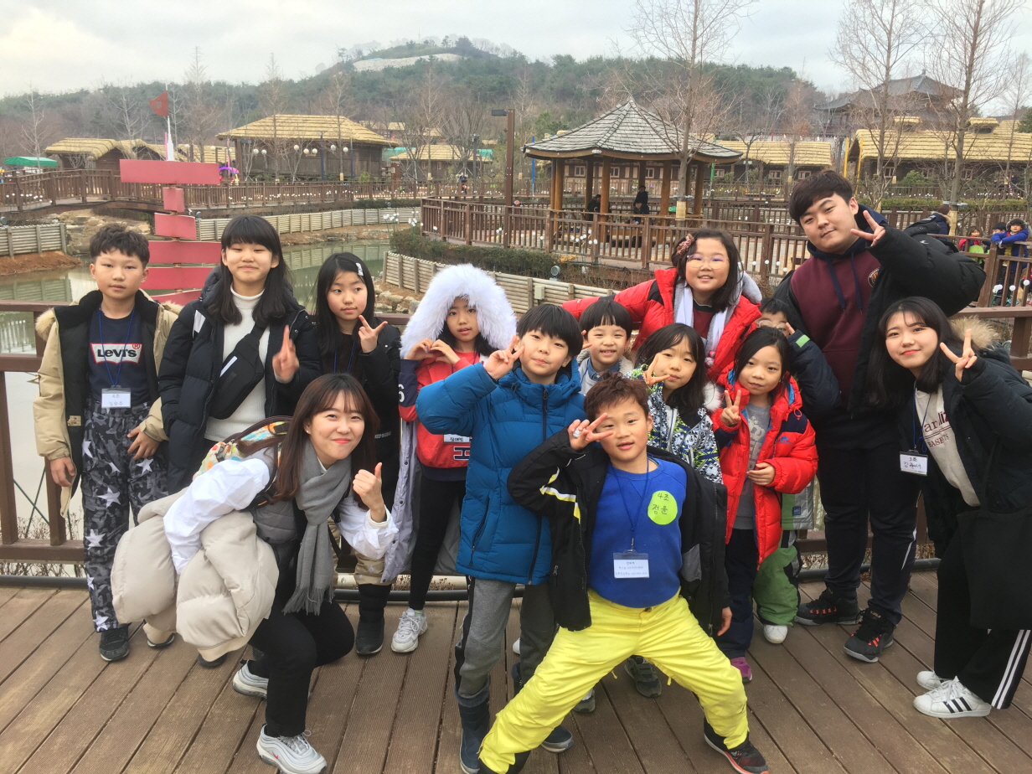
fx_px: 865
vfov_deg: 48.2
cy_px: 387
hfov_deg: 61.7
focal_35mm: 29
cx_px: 516
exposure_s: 1/120
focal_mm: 4.15
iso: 32
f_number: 2.2
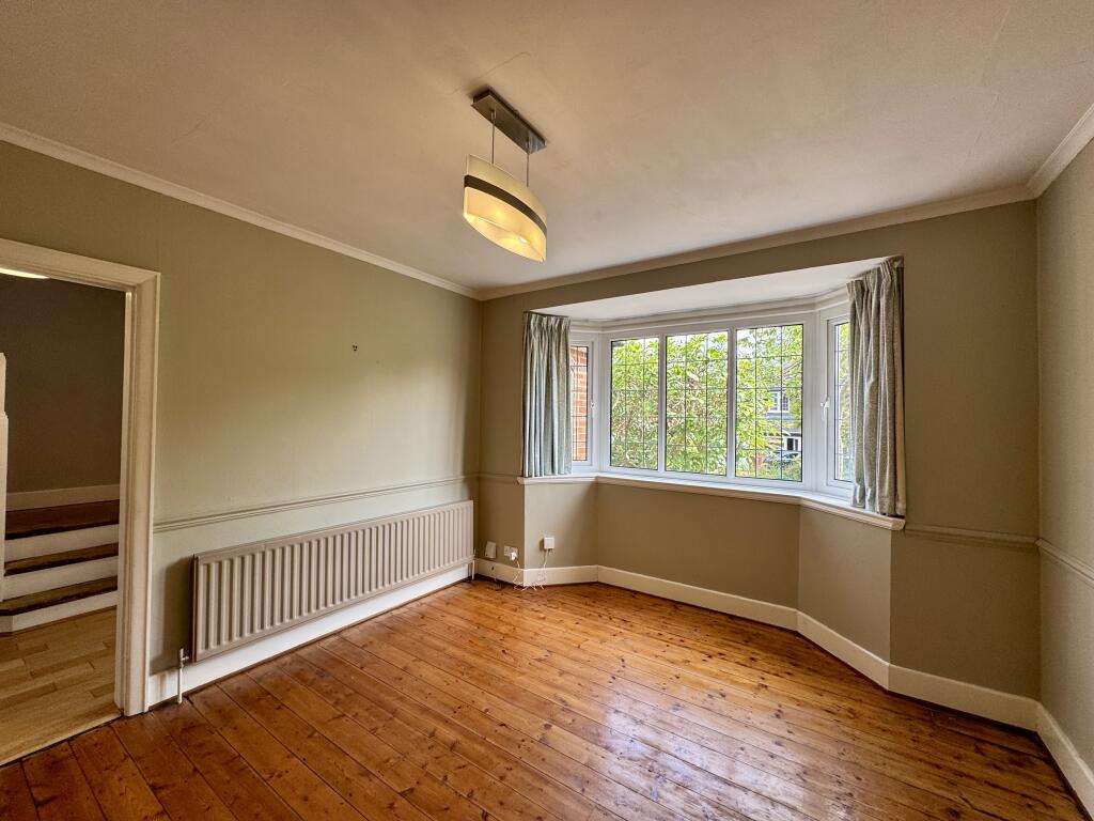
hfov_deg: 102.1
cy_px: 410
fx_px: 442
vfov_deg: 85.7
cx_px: 547
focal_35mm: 14
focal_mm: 2.22
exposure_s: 1/99
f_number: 2.2
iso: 50
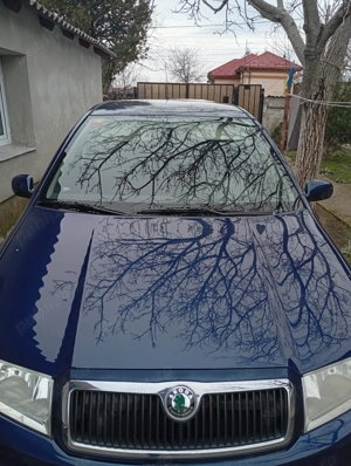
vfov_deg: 65.2
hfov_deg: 51.5
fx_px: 364
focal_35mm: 27
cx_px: 176
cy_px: 233
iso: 50
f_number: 1.8
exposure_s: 1/143
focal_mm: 3.98
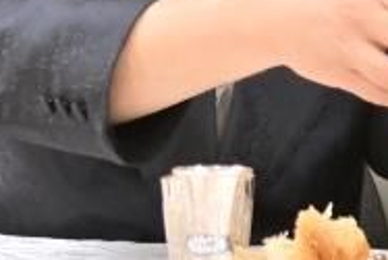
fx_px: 2125
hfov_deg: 9.8
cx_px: 749
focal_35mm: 197
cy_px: -87
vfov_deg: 6.9
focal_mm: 24
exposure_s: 1/200
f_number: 4
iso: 640
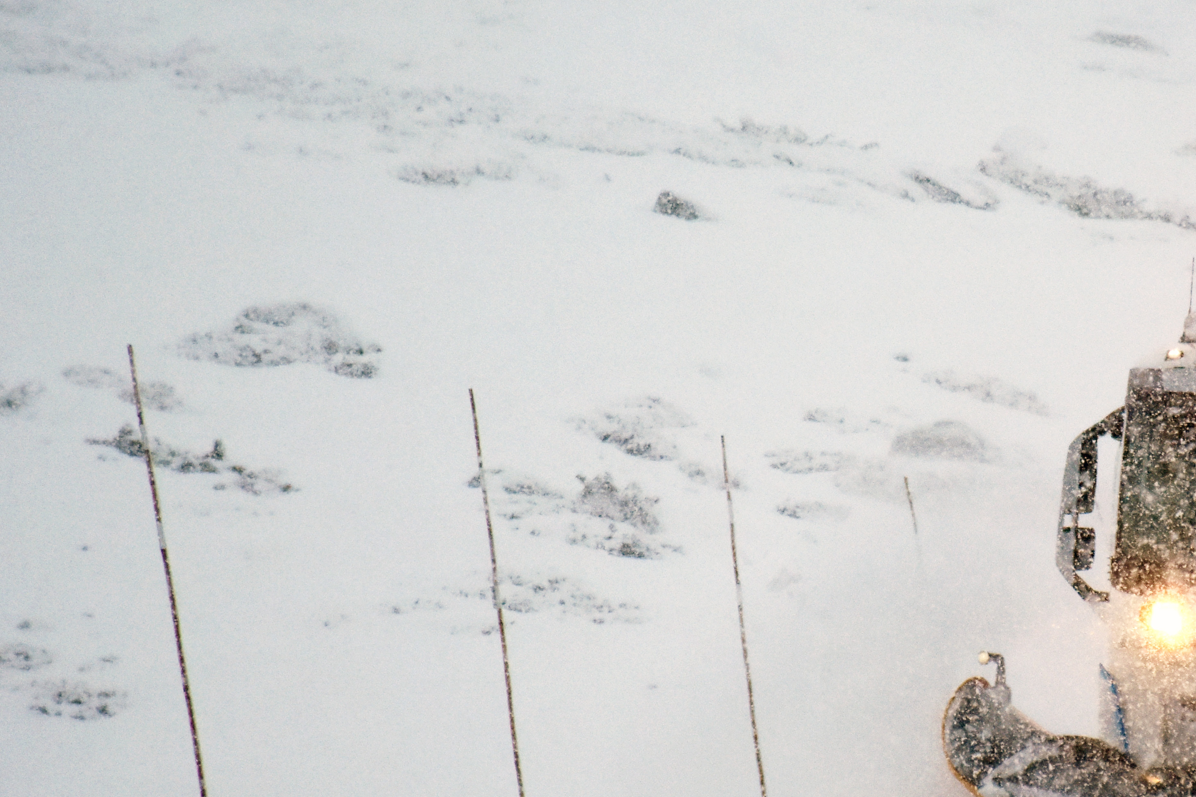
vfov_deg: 3.3
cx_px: 1008
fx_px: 14052
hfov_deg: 4.9
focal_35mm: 423
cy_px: 468
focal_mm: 140
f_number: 5.6
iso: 1250
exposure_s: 1/1000
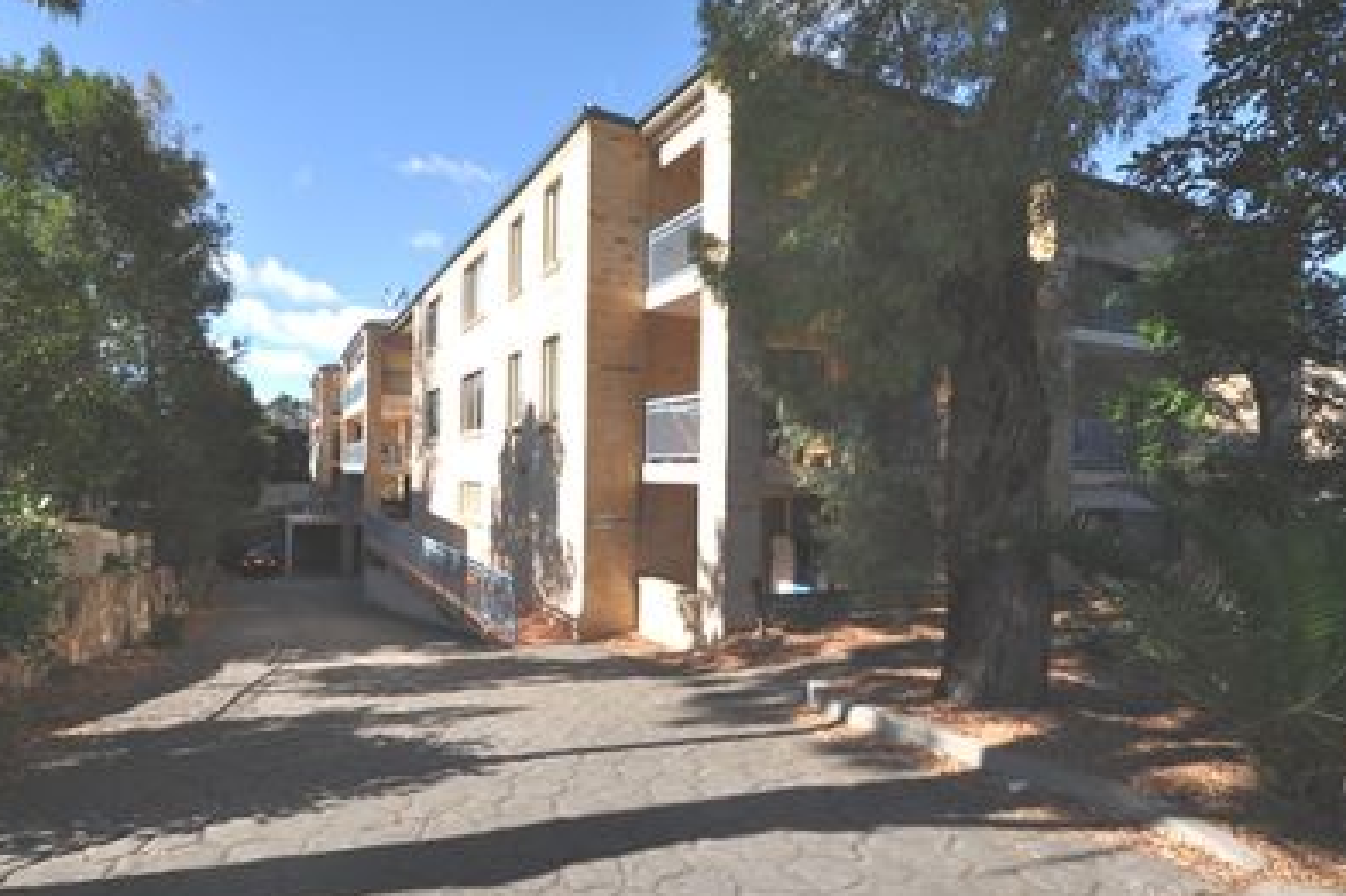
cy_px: 462
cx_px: 556
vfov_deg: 67.3
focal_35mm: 18
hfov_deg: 89.2
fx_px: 673
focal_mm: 10
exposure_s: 1/200
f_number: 11
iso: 200
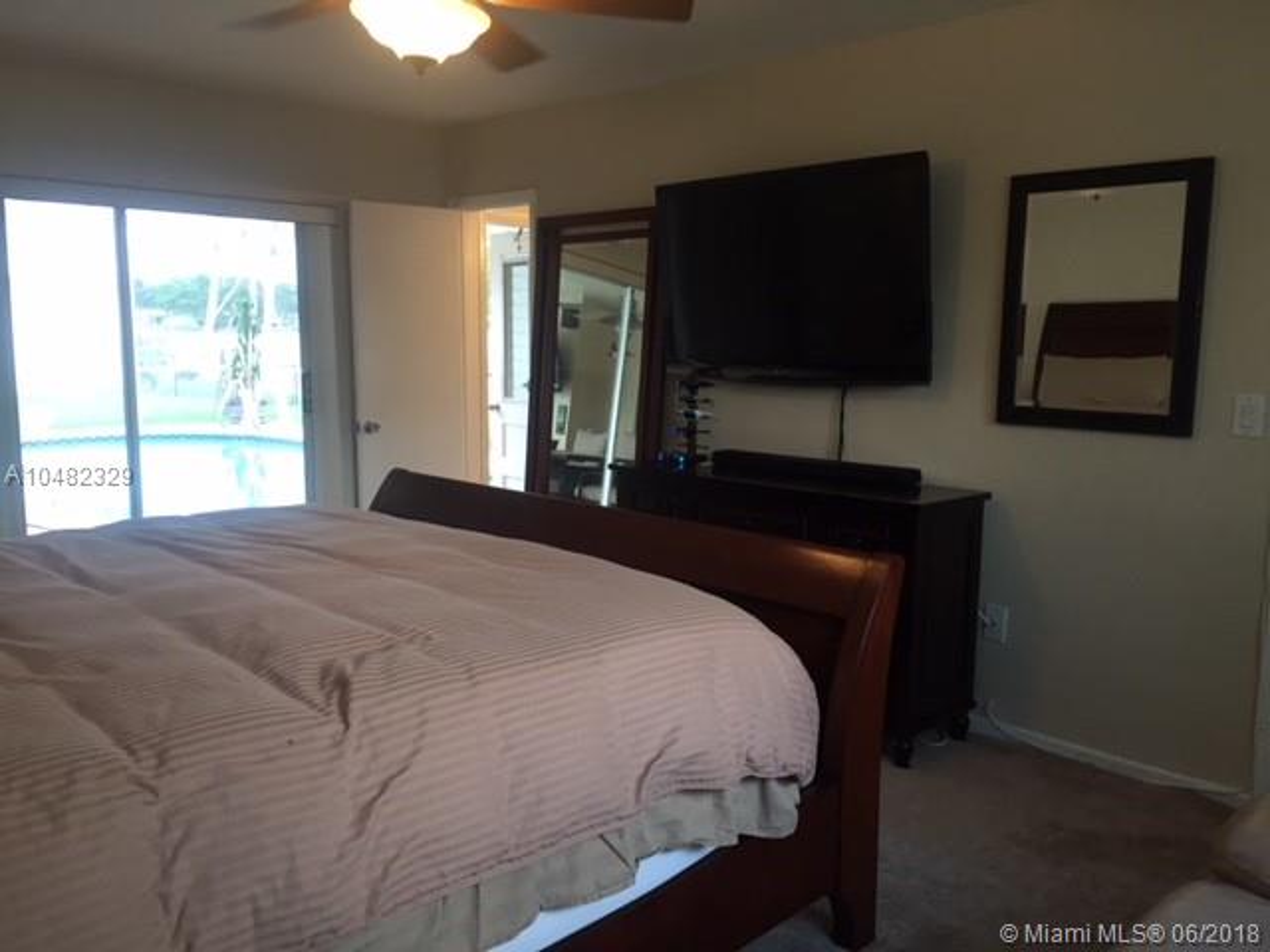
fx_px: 1064
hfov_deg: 61.7
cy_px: 476
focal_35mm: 29
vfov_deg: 48.2
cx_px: 635
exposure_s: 1/30
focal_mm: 4.15
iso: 40
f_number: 2.2
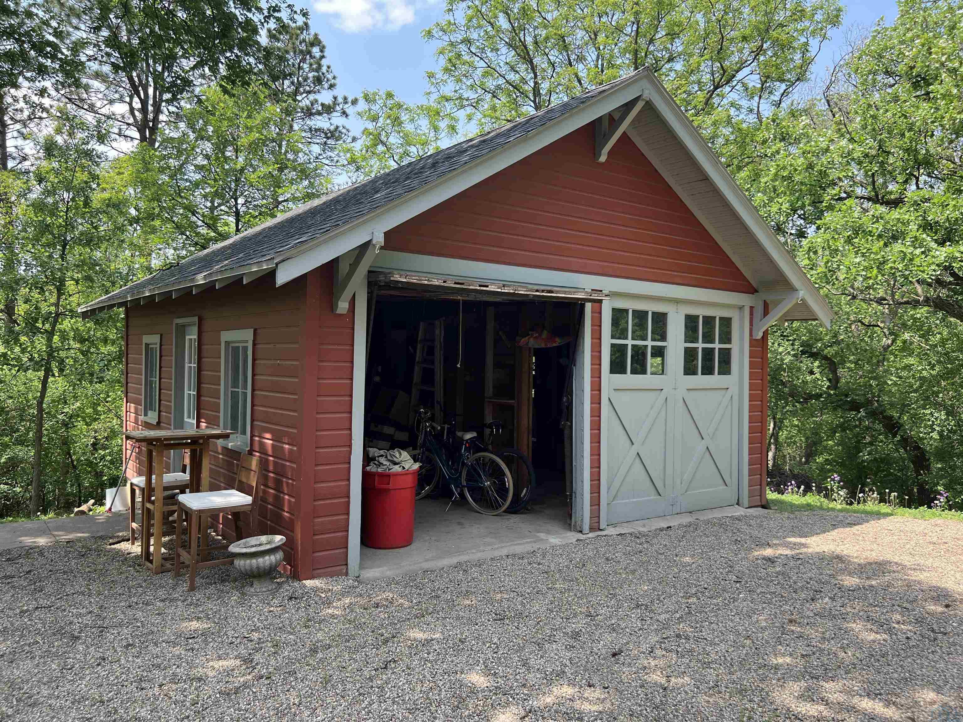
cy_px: 361
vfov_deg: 53.1
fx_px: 723
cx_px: 482
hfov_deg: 67.3
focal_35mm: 26
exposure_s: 1/763
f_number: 1.5
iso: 50
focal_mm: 5.7
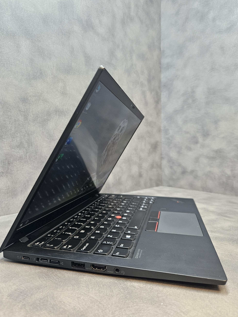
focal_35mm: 24
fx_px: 220
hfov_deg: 56.8
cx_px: 117
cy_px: 156
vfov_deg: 71.6
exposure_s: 1/100
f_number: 1.8
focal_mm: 5.4
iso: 400
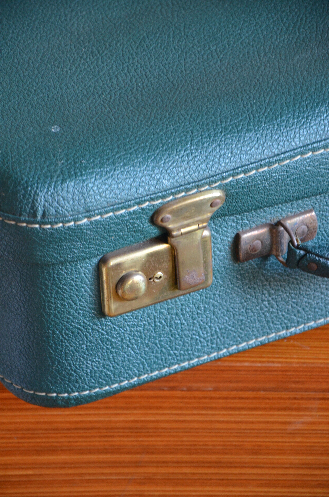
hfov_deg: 8.7
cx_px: 164
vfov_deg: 13.1
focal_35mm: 158
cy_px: 248
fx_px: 2169
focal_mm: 105
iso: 1600
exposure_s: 1/15
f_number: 5.6
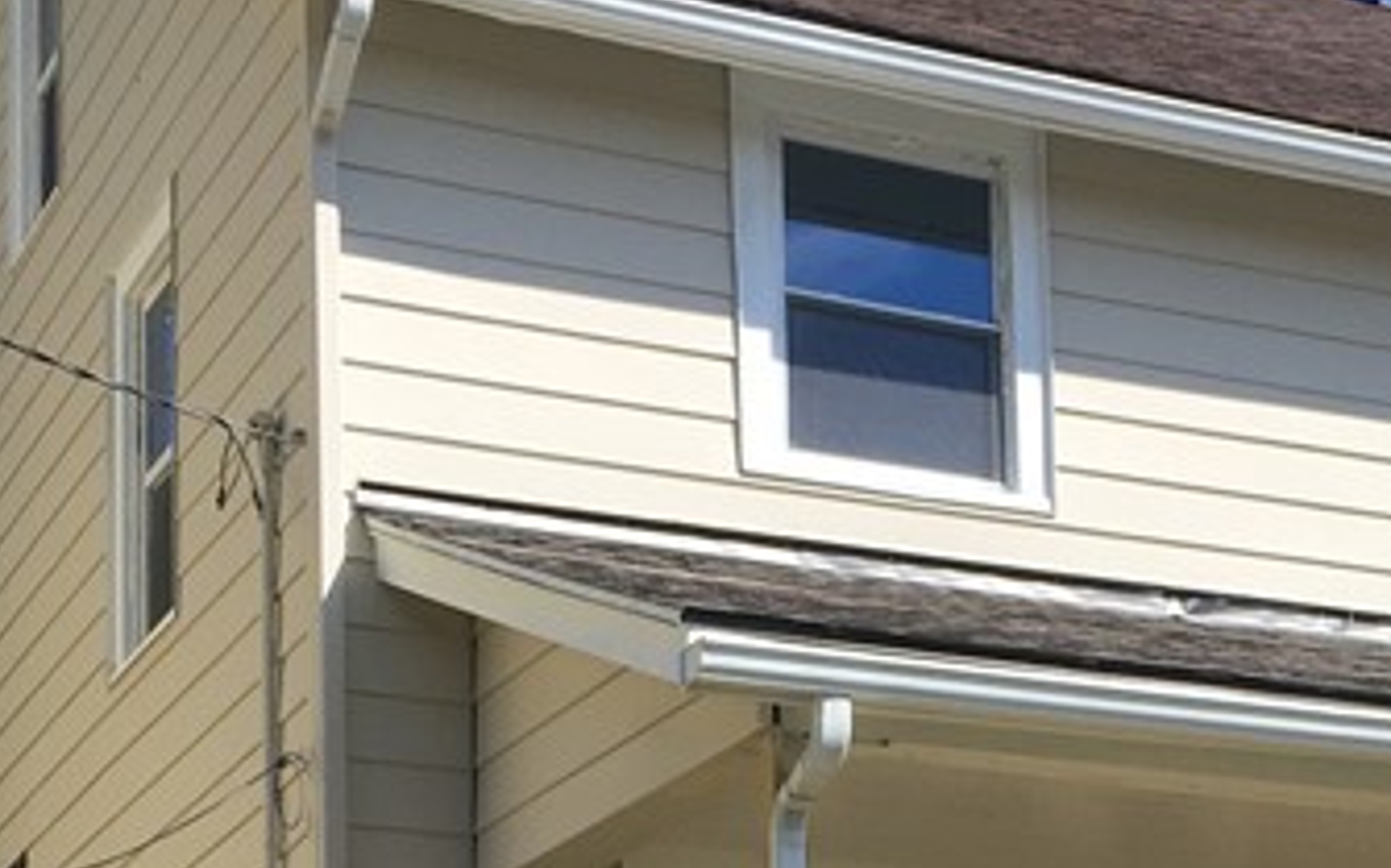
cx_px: 1188
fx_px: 3562
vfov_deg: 13.3
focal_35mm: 94
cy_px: 1217
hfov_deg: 21.7
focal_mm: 4.15
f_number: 2.2
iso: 25
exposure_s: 1/1451
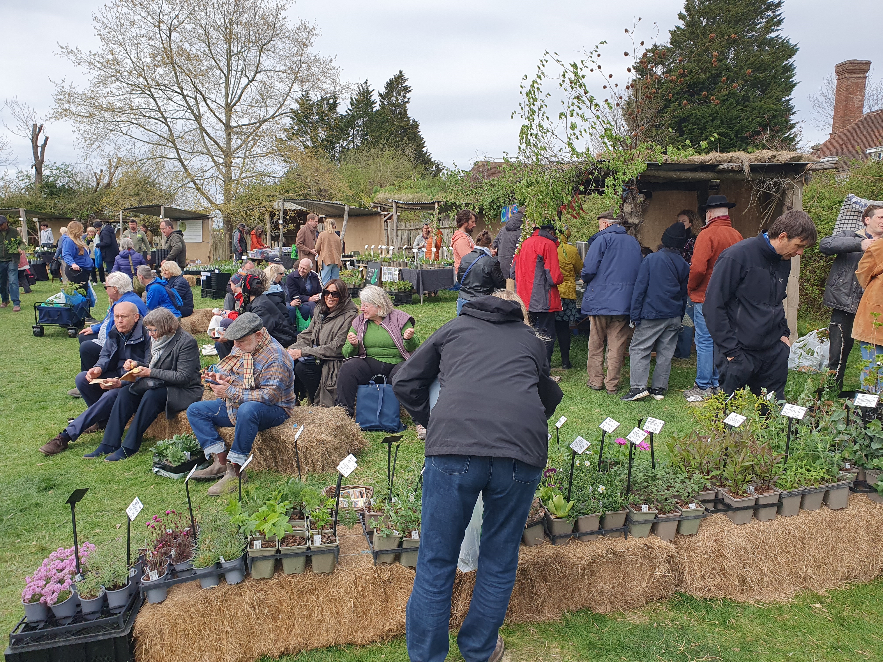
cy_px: 331
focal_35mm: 26
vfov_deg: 53.1
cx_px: 442
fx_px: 663
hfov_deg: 67.3
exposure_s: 1/1088
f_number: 2.4
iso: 50
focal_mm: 4.32
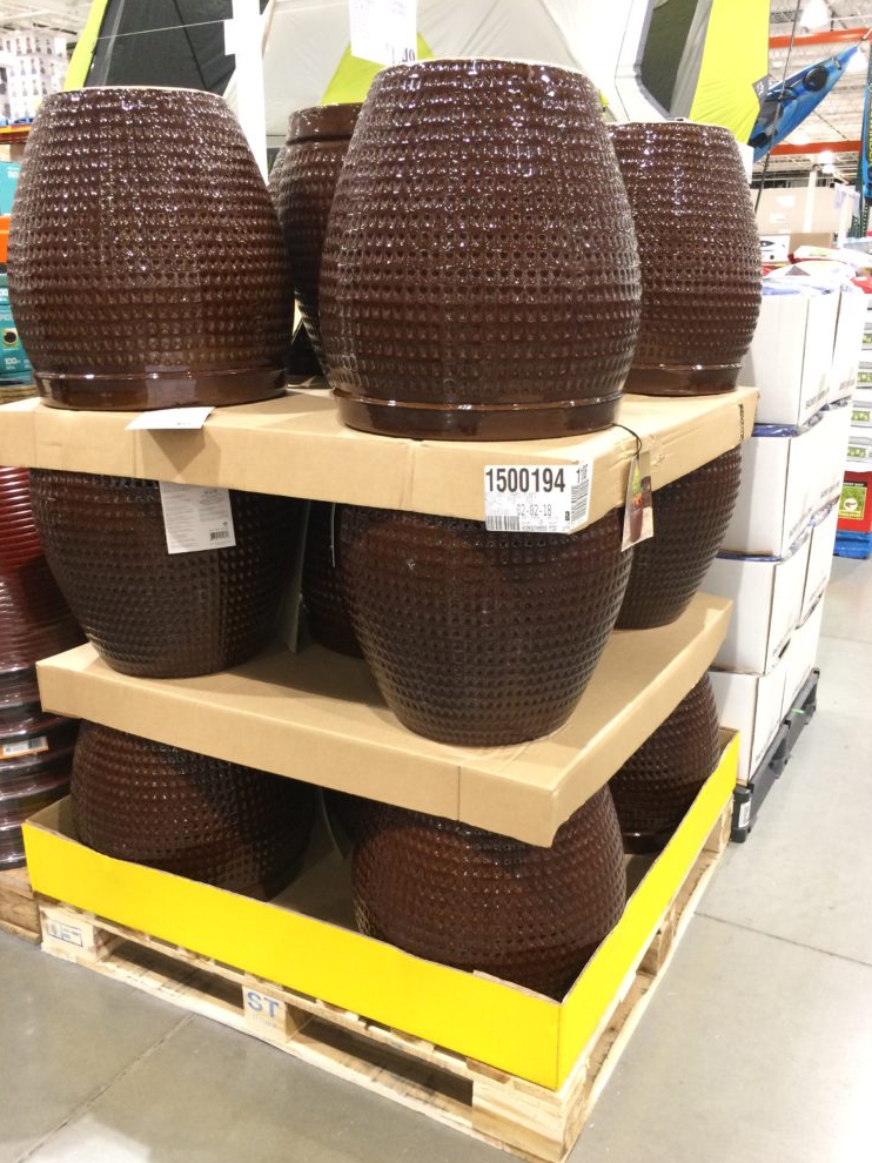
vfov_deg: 60.0
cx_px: 444
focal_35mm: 30
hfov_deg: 46.8
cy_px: 577
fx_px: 1008
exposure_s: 1/33
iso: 200
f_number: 2.2
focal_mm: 4.15
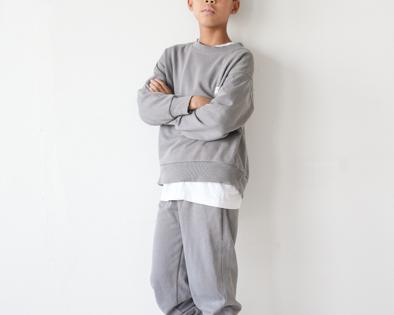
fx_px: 828
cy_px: 164
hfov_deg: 26.8
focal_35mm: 71
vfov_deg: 21.5
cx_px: 197
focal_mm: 50
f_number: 3.2
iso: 800
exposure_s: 1/250
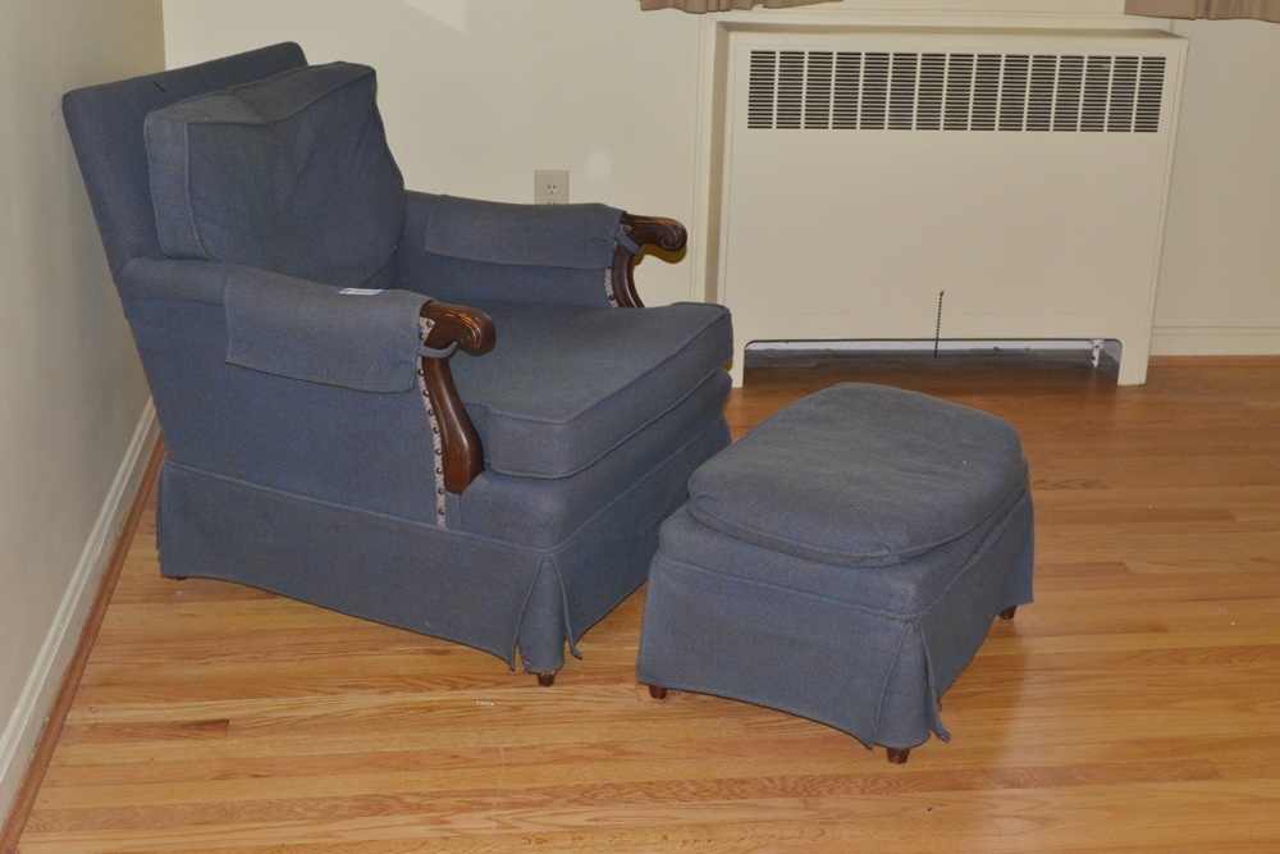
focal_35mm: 48
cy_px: 427
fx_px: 1707
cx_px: 640
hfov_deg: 41.1
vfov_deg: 28.1
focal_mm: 32
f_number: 8
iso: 500
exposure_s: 1/60
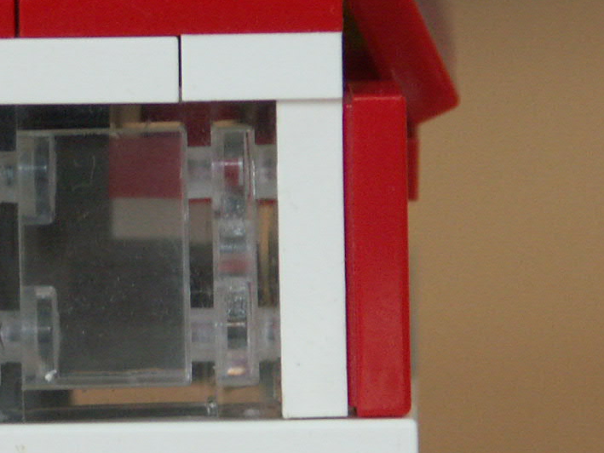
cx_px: 68
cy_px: 383
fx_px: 11221
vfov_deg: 2.3
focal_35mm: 643
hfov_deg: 3.1
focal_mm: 45.31
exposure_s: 1/40
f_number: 3.5
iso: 160
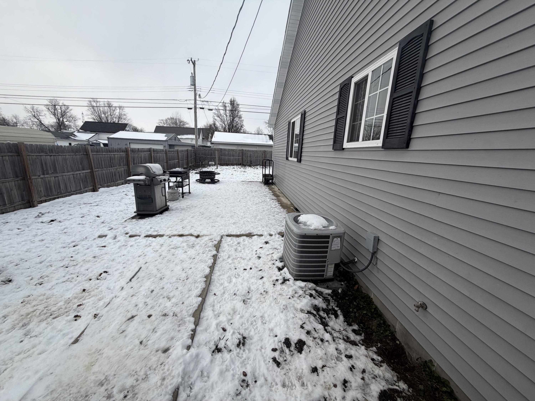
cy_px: 200
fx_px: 216
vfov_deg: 85.7
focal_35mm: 14
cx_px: 268
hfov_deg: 102.1
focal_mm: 2.22
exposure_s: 1/143
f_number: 2.2
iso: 40
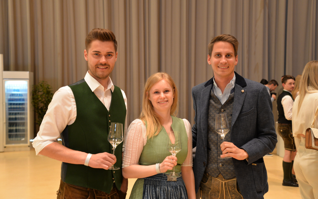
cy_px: 95
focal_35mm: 49
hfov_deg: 41.1
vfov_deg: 26.3
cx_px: 159
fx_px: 425
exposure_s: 1/30
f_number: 4.2
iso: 1600
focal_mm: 48
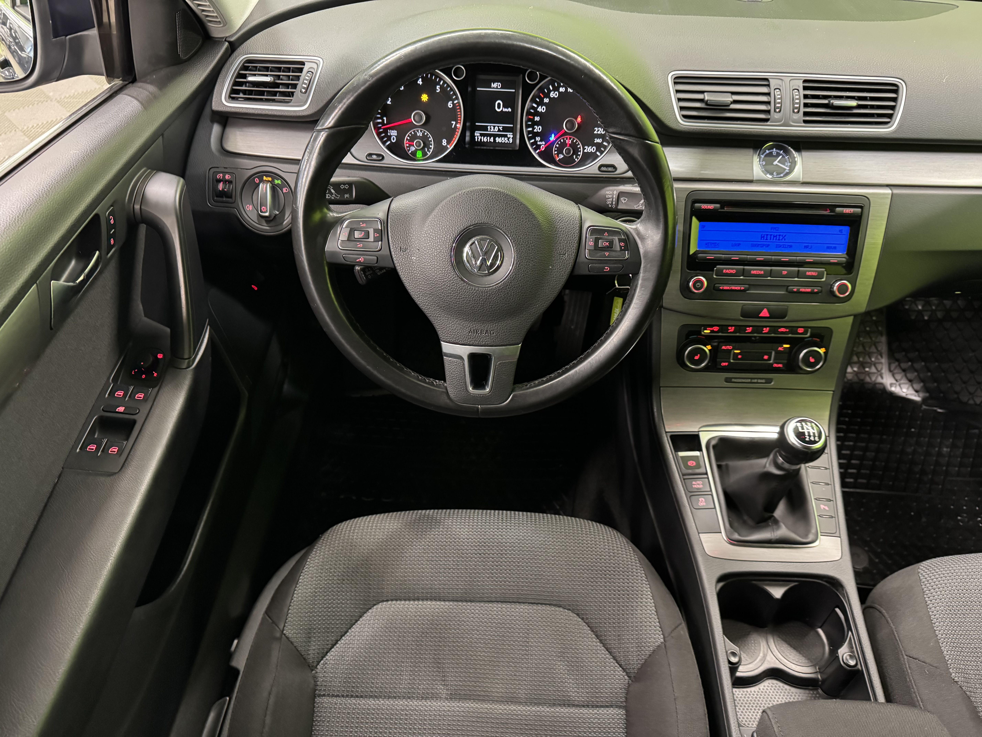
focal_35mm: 24
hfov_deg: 71.6
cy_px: 368
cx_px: 491
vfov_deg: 56.8
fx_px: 681
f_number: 1.78
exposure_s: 1/33
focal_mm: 6.76
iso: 800
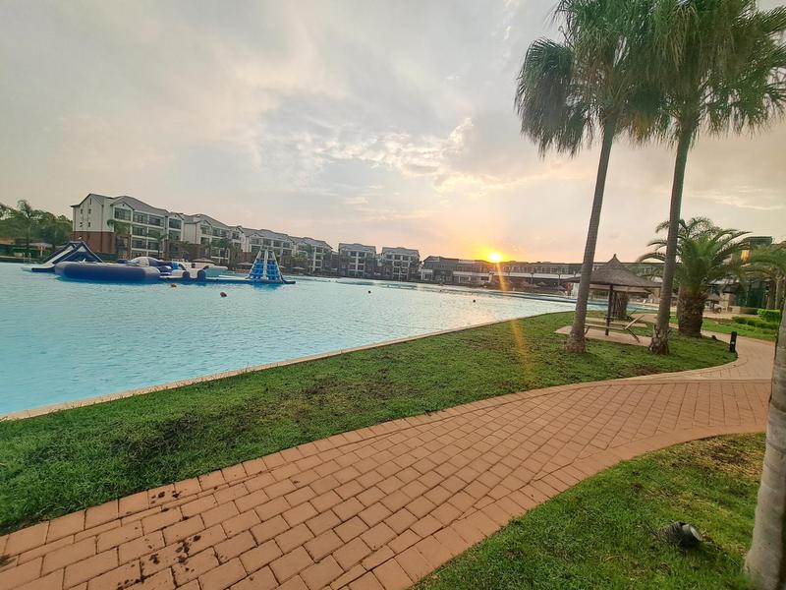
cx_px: 393
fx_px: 295
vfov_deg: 89.9
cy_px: 295
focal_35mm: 13
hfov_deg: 106.2
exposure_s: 1/278
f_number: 2.2
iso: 50
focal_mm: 1.74
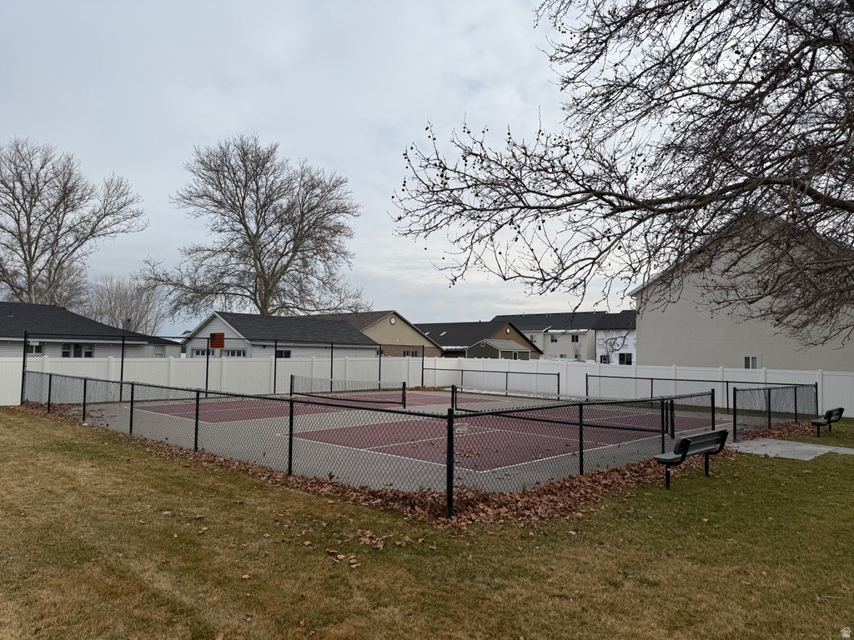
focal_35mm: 24
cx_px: 427
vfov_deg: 56.8
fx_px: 592
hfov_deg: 71.6
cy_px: 320
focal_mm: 6.76
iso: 80
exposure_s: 1/5319
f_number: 1.78
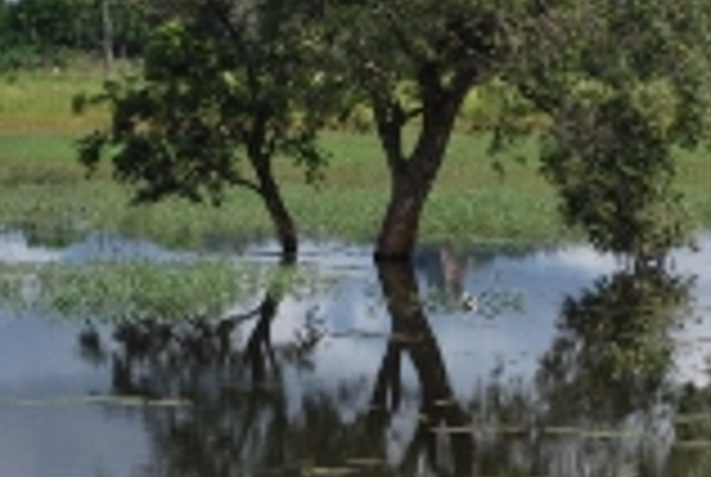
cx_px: 410
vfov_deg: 7.5
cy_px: 227
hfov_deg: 11.1
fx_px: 3661
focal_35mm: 185
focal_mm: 38
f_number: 8
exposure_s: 1/250
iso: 100
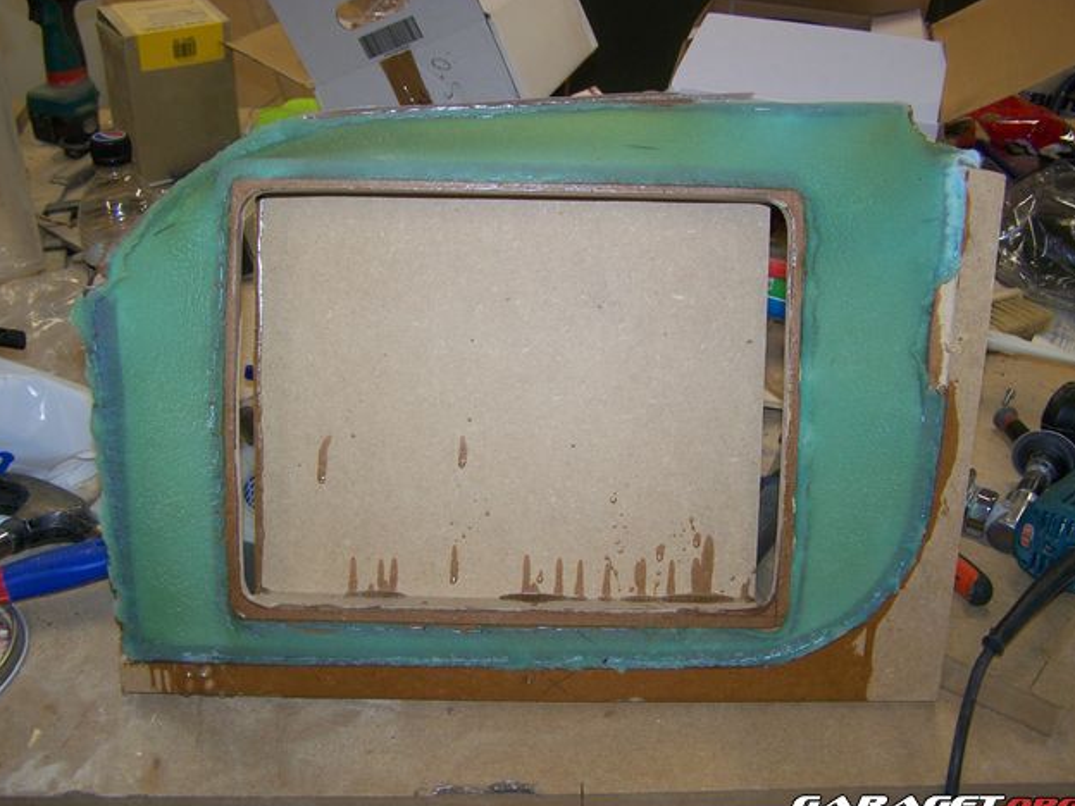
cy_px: 408
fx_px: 1211
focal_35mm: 39
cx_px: 536
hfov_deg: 47.9
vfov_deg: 36.8
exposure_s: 1/60
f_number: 2.8
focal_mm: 6.3
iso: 80
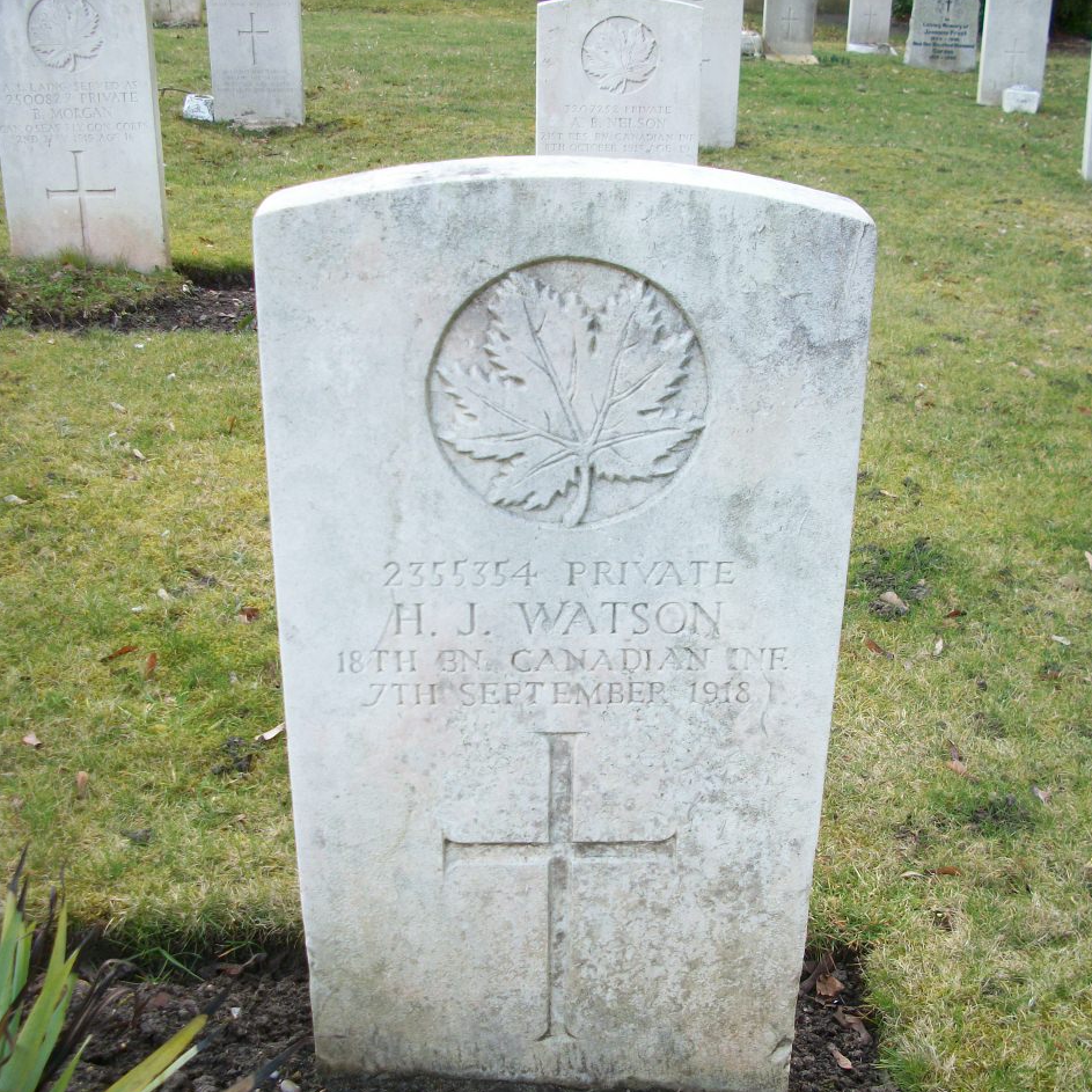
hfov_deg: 40.0
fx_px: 1499
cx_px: 554
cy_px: 644
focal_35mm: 42
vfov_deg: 39.9
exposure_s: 1/125
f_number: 3.1
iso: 80
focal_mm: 6.3
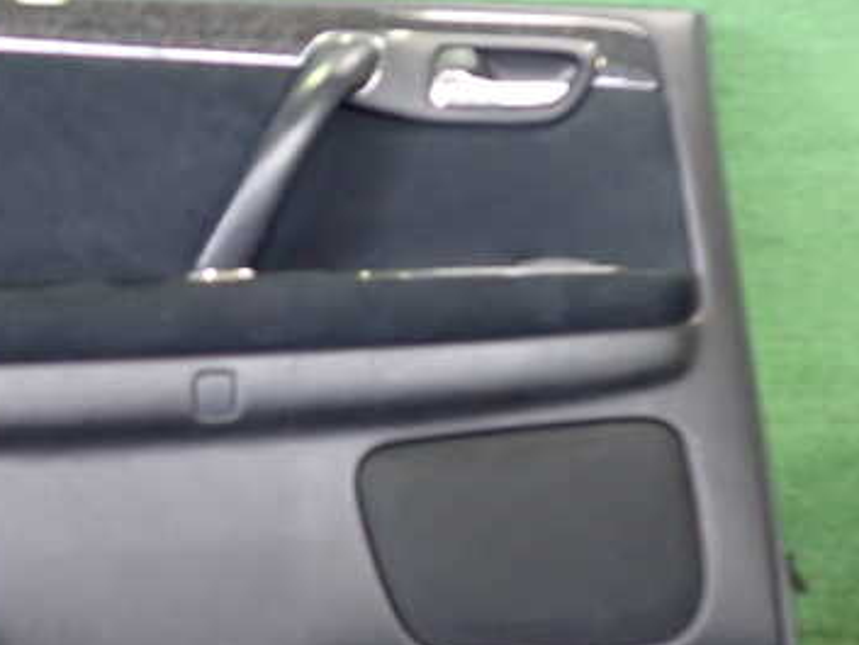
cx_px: 151
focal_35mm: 51
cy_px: 329
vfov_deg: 28.6
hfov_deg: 36.0
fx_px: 1266
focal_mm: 5.4
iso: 640
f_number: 2.3
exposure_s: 1/30
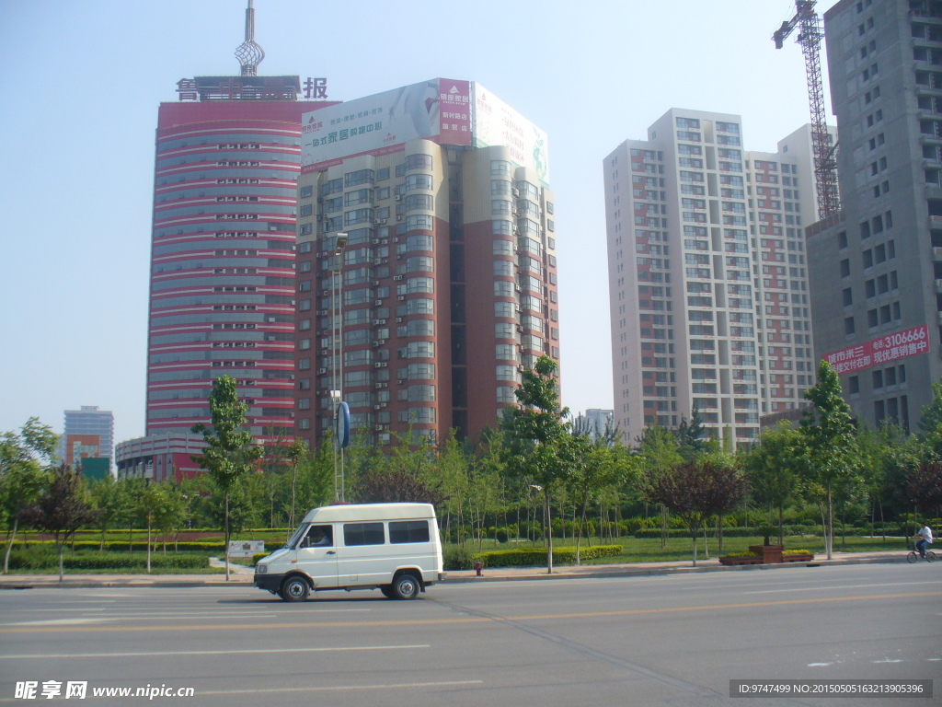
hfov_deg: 50.1
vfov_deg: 38.7
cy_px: 354
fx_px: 1007
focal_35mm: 37
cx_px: 471
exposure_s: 1/320
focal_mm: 6.1
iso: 80
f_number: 5.6
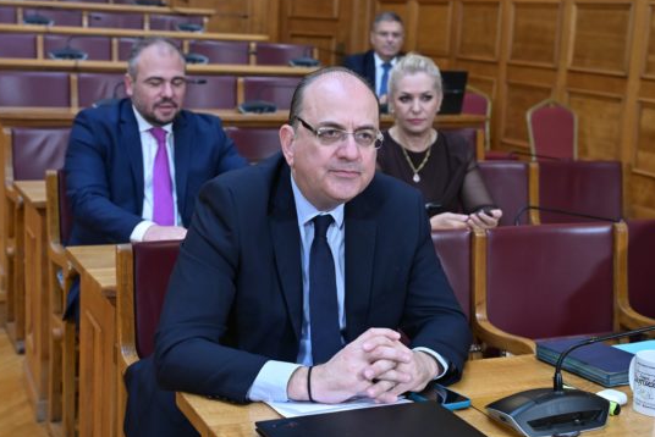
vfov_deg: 25.5
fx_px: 965
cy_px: 194
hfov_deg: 37.5
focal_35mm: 53
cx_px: 342
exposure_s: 1/200
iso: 2800
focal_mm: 46
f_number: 4.5
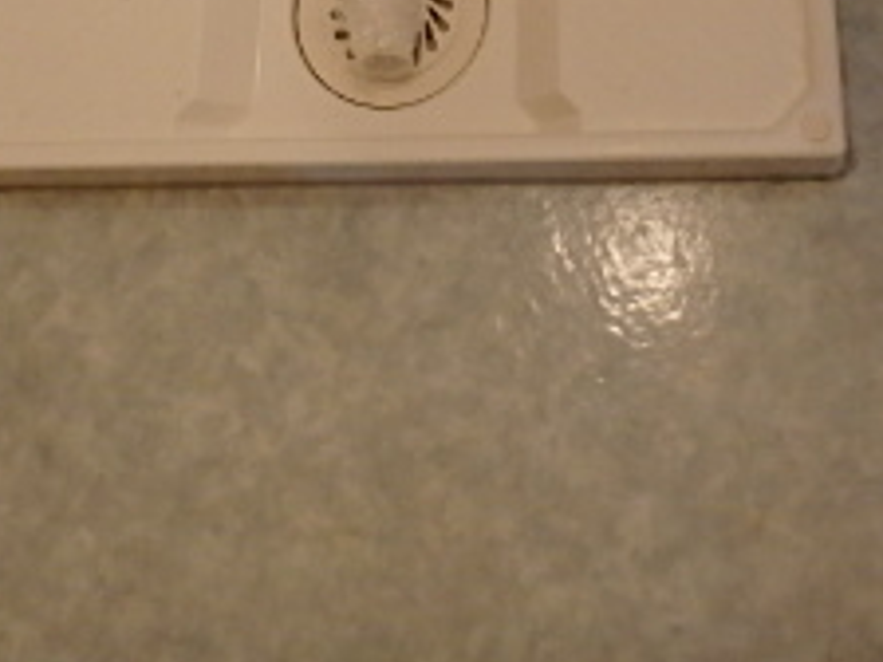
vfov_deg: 21.5
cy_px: -252
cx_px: 509
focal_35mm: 60
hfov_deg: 32.1
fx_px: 1531
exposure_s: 1/30
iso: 250
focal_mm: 3.7
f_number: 3.5
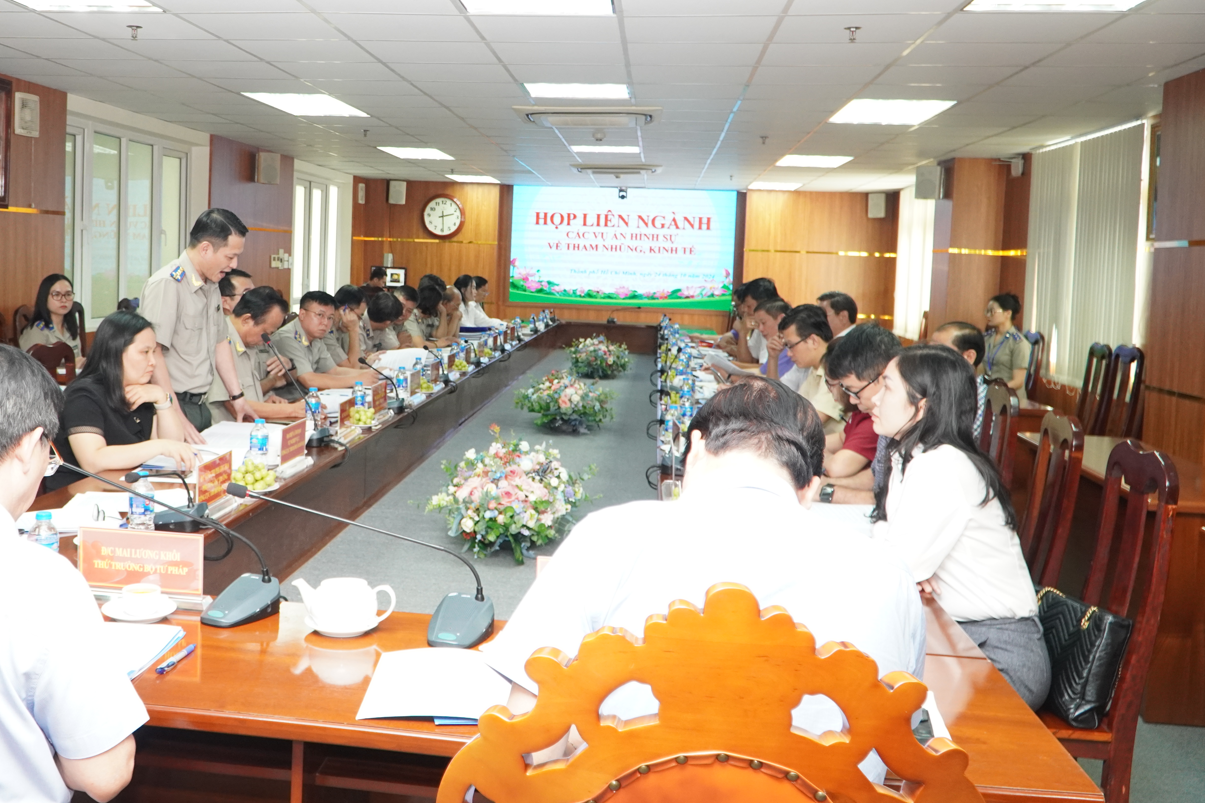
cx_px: 451
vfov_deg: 38.7
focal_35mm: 34
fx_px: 1138
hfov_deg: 55.1
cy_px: 314
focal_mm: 18
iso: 1600
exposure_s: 1/200
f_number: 4
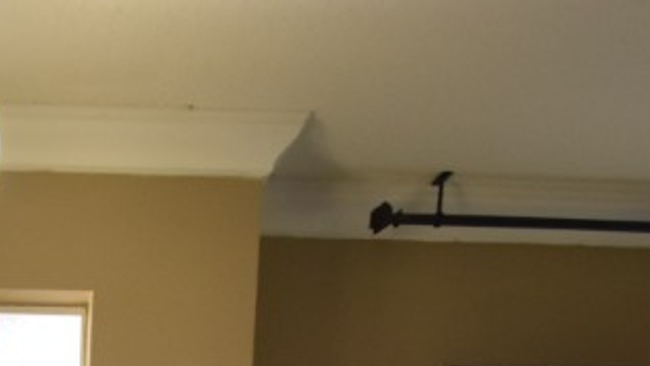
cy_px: 781
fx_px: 983
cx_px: -41
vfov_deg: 15.6
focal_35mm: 57
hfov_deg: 32.7
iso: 800
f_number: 3.5
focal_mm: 10
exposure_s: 1/180
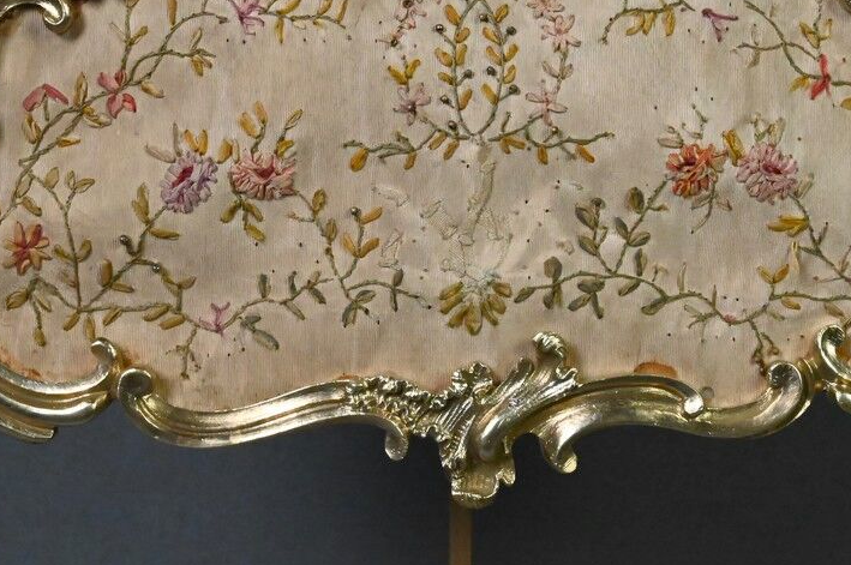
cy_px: 130
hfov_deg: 23.9
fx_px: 2007
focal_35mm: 85
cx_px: 480
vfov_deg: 15.9
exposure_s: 1/60
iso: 8000
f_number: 13
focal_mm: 50
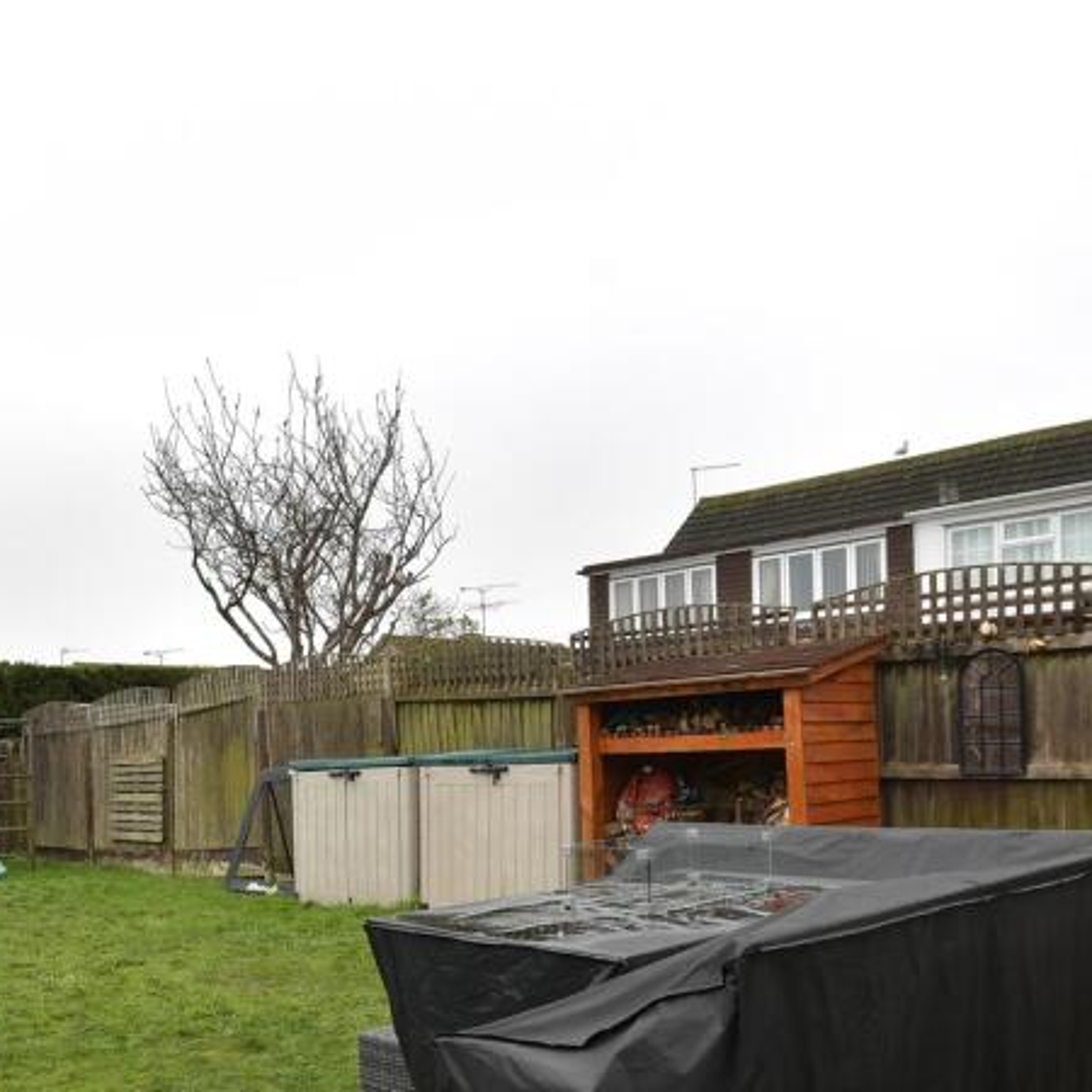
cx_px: 396
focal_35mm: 29
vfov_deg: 53.8
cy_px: 775
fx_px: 1035
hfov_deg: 54.9
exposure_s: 1/8
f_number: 8
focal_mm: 10
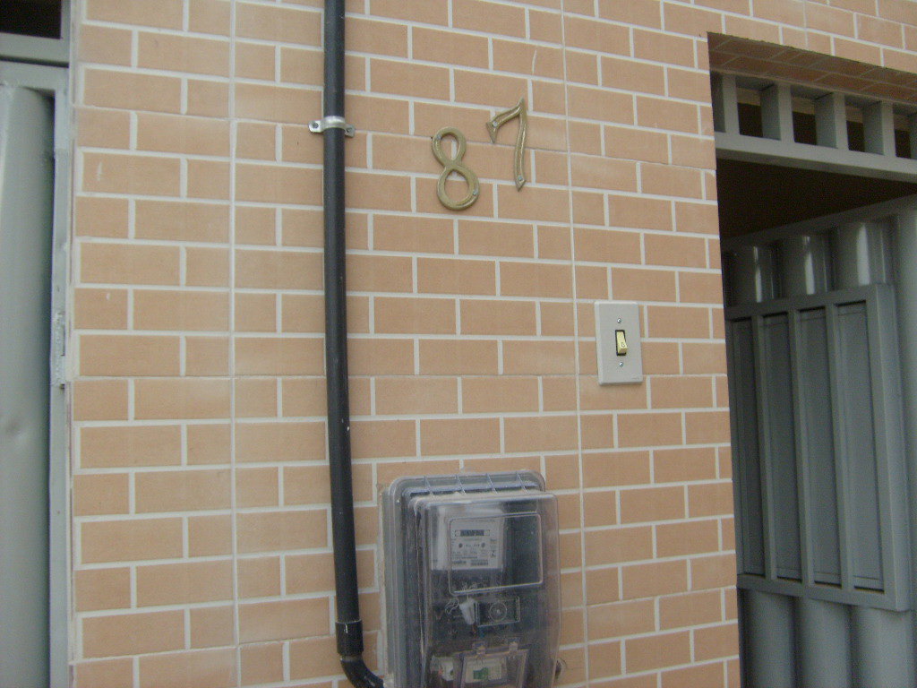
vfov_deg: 40.7
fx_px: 927
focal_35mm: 35
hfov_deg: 52.6
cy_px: 344
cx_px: 458
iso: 80
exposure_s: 1/90
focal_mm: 5.8
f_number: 7.1
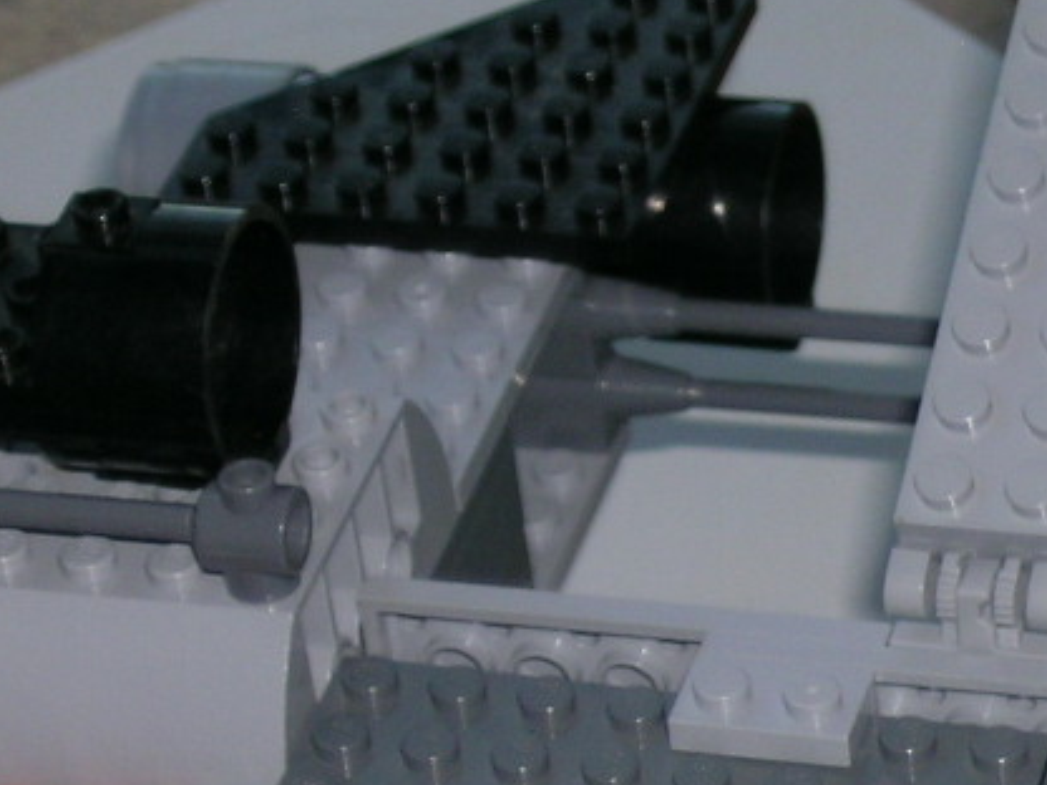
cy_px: 770
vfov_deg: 7.4
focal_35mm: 200
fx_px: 6049
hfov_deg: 9.8
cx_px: 936
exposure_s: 1/121
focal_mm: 13.5
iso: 50
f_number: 3.8
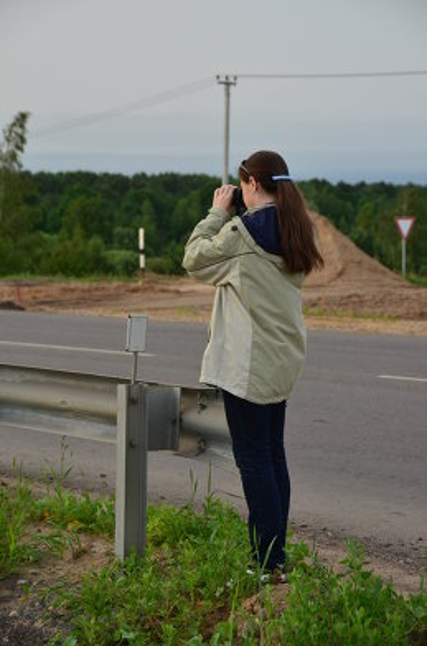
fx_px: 1880
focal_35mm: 105
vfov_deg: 19.5
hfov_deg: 13.0
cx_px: 214
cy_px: 323
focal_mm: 70
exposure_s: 1/500
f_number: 5.6
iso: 400
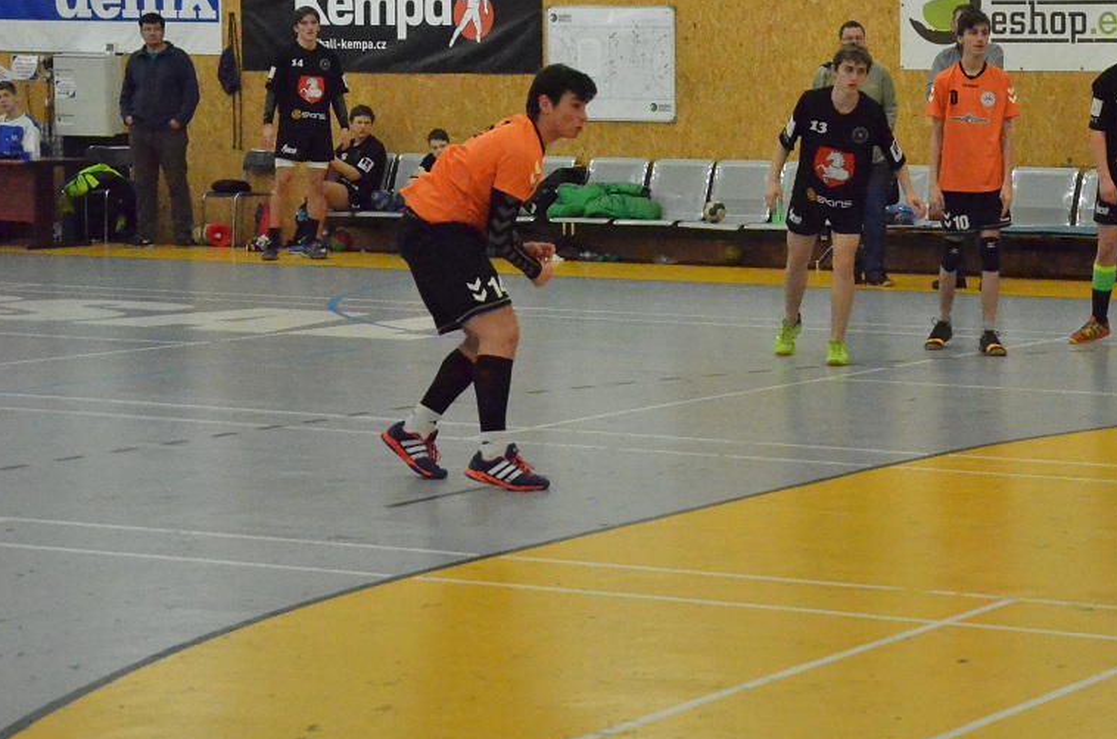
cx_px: 878
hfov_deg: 19.0
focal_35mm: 107
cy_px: 275
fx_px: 3307
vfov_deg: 12.8
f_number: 5.6
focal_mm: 45
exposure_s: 1/1000
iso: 6400
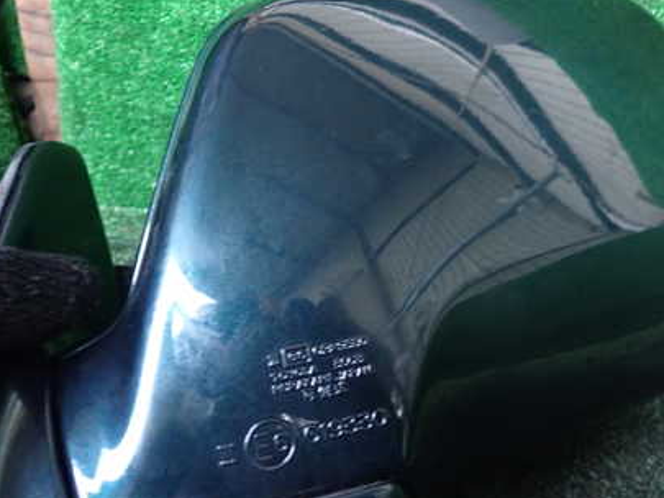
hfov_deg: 49.5
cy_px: 208
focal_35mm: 37
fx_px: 710
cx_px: 423
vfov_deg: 38.6
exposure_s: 1/13
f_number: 2
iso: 800
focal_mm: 4.5
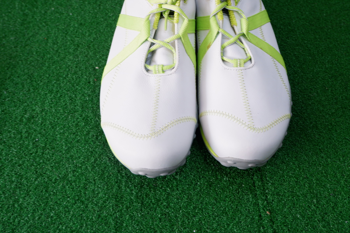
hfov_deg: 47.3
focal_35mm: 41
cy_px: 69
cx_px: 197
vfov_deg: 32.2
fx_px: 398
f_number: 4
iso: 640
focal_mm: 19.7
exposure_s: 1/30
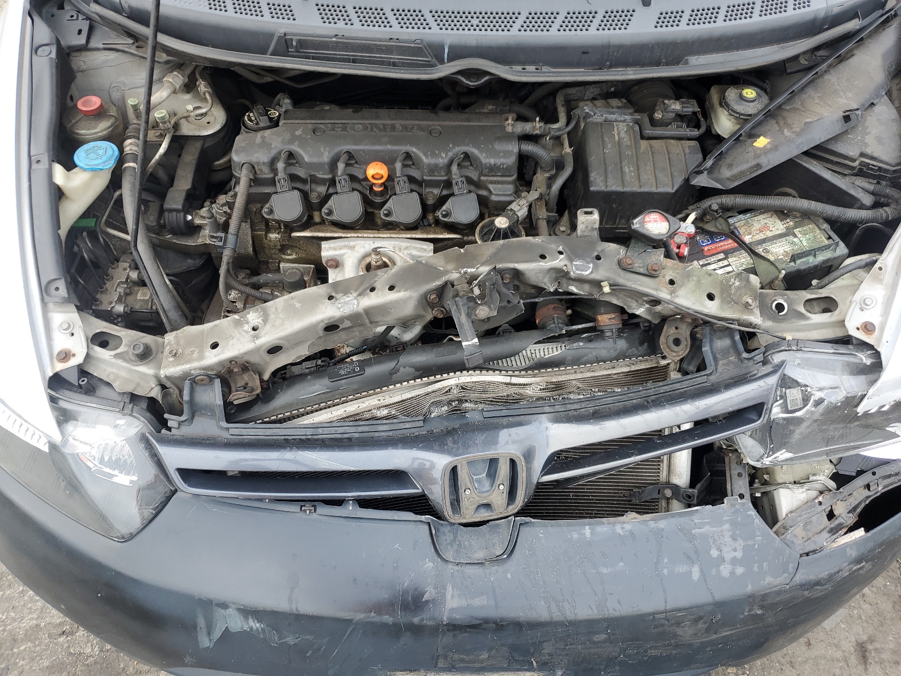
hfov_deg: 67.3
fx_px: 677
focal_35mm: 26
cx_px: 450
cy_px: 338
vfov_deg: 53.1
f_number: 1.5
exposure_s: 1/213
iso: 50
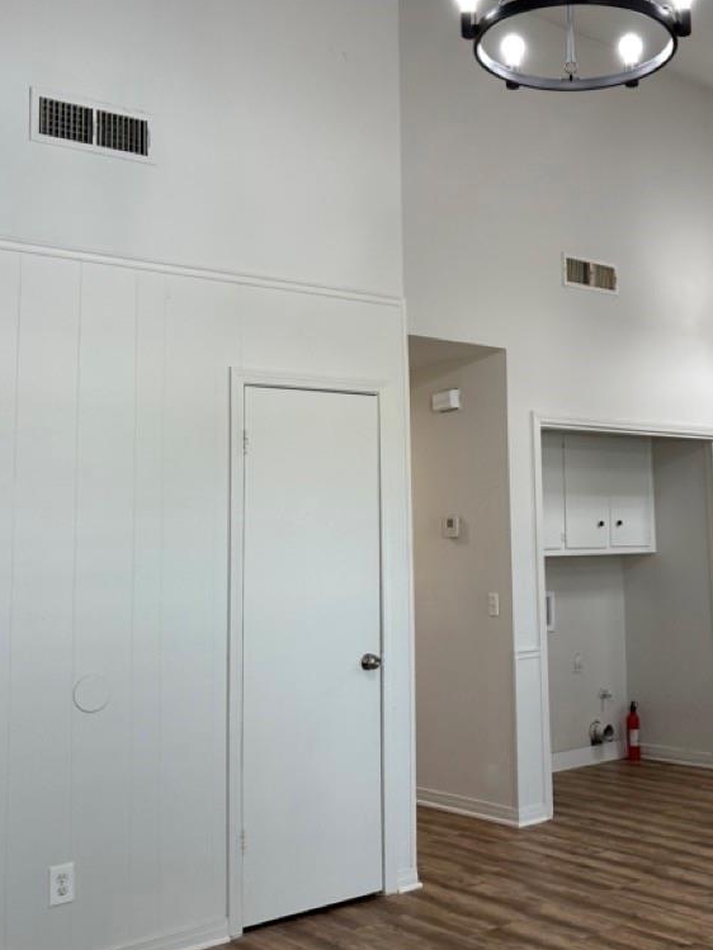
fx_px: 1126
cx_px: 559
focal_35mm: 41
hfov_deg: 34.2
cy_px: 407
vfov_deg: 45.6
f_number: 1.78
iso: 100
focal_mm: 6.86
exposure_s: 1/120
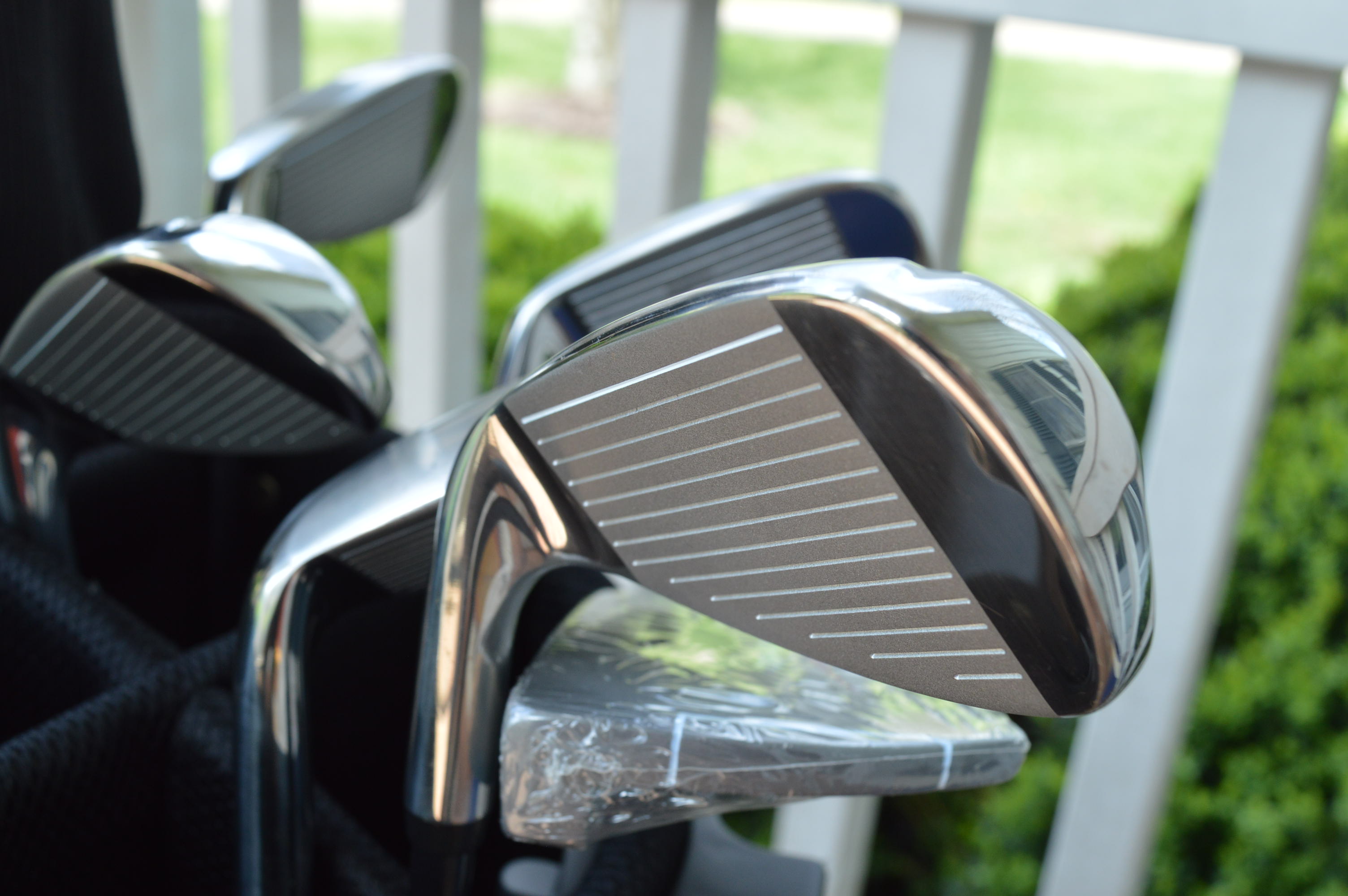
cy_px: 448
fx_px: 1515
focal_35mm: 40
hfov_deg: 48.0
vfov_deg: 33.0
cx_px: 674
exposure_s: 1/160
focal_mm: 27
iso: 400
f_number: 8
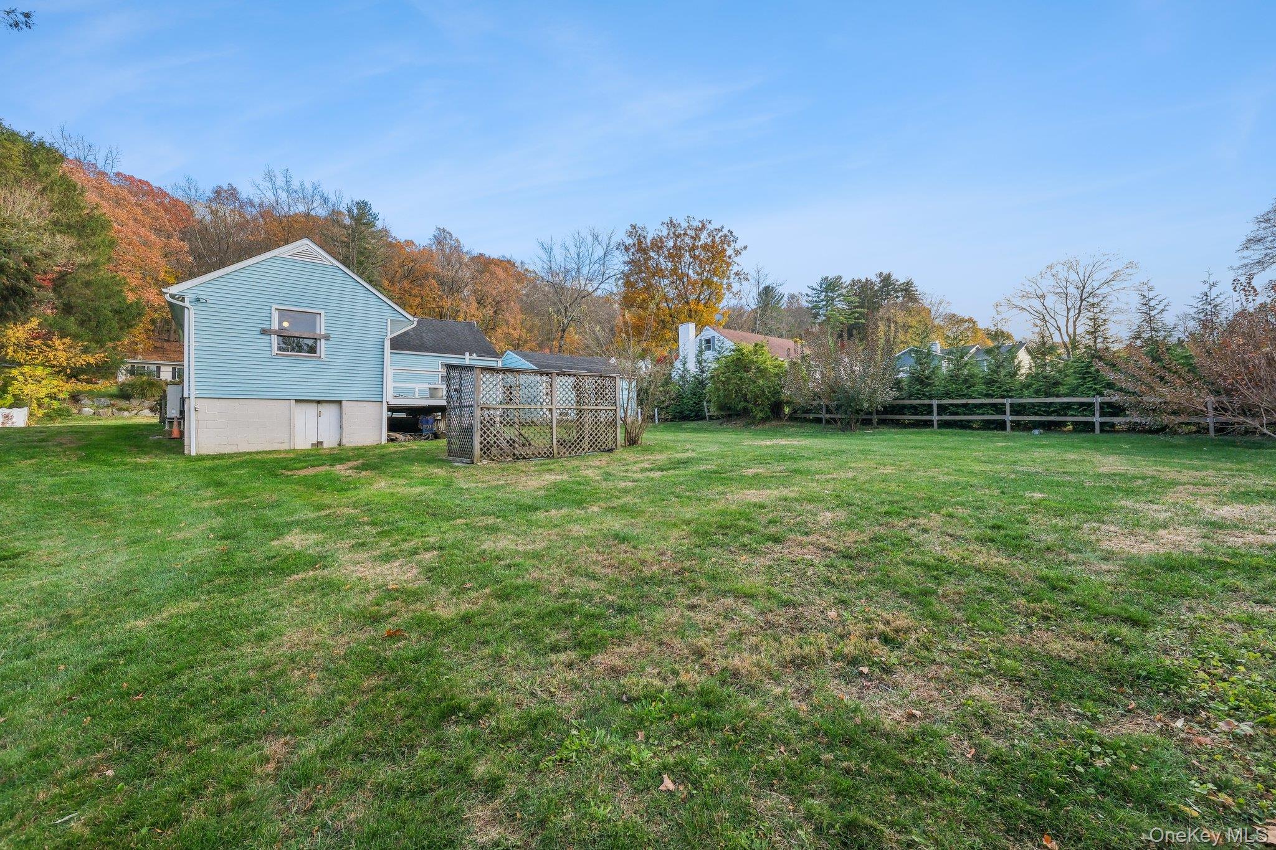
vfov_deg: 81.2
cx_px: 638
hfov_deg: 104.3
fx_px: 496
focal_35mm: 14
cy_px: 425
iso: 400
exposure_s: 1/125
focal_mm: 9.4
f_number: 8
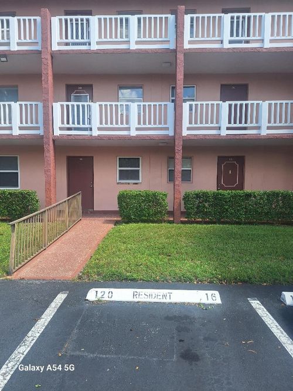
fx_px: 260
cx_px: 146
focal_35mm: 23
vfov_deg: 73.9
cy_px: 196
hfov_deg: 58.9
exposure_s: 1/742
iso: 40
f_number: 1.8
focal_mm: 5.54
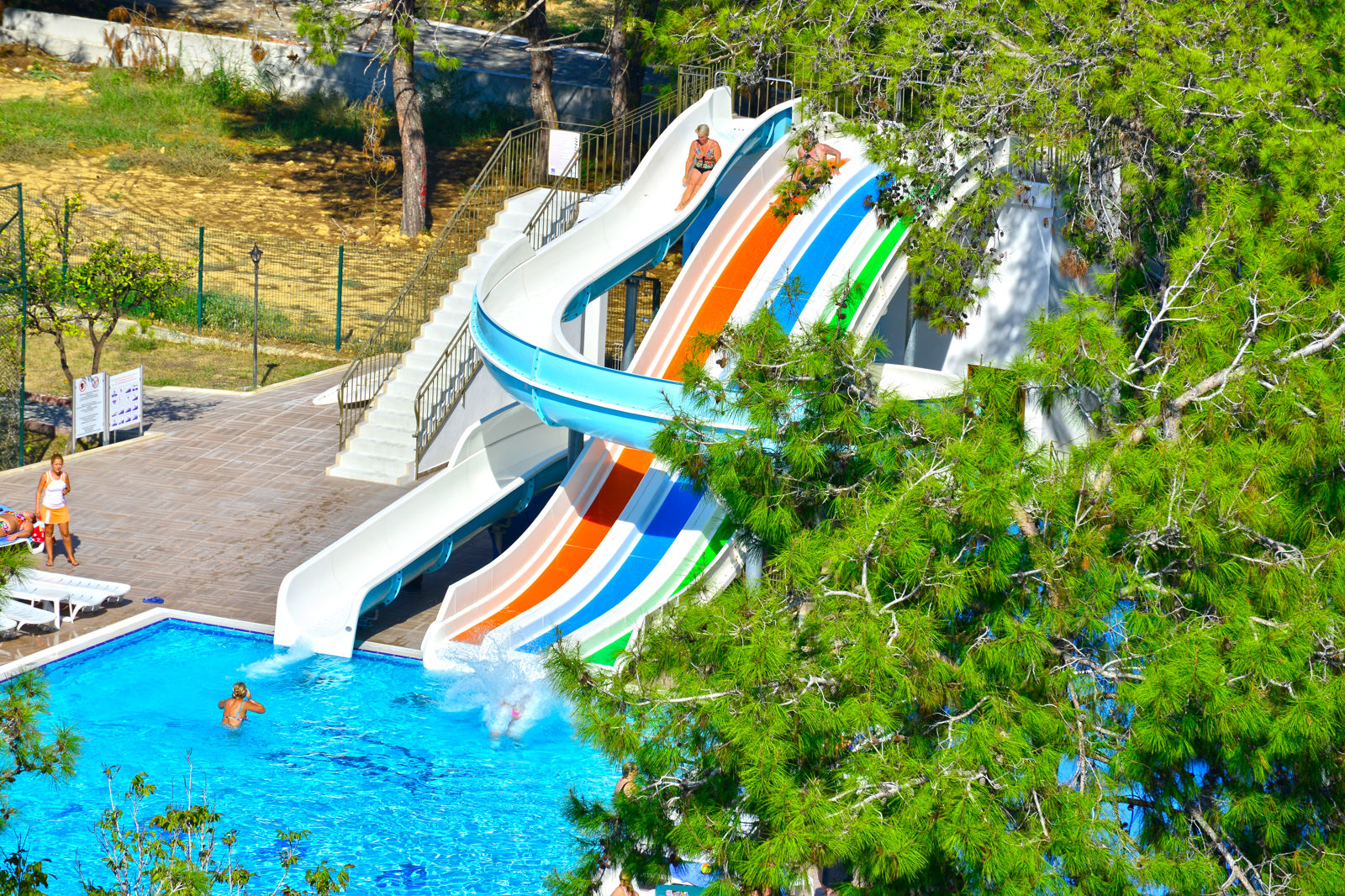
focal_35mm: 240
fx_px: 8964
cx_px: 672
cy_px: 448
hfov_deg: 8.6
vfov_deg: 5.7
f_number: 9
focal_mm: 240
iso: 100
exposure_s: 1/640
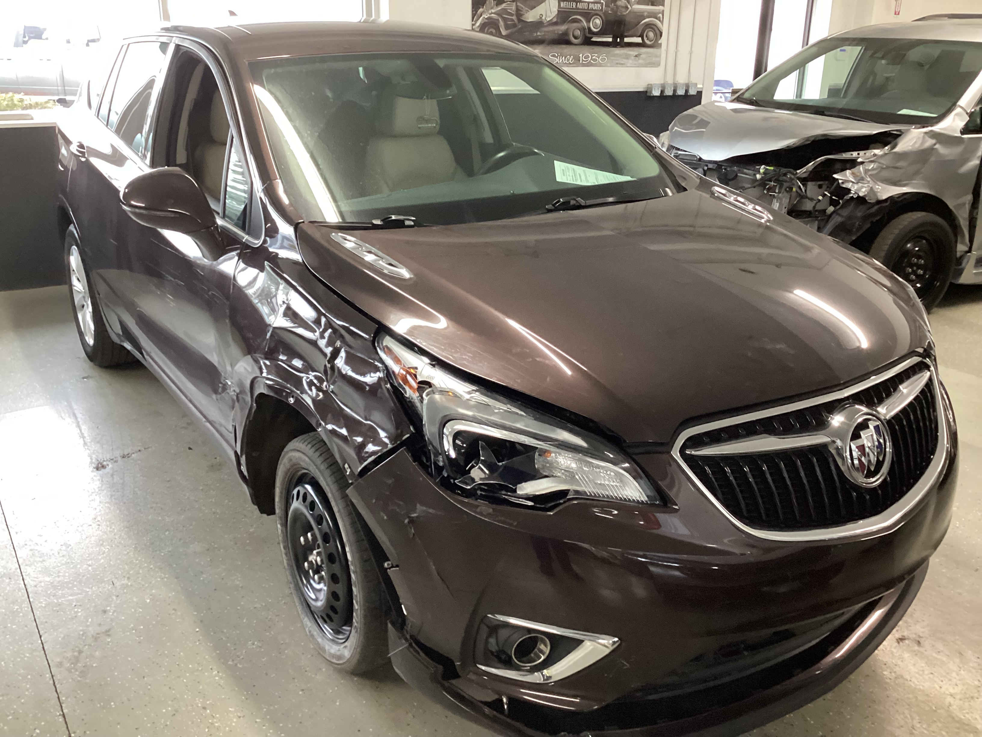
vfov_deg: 45.4
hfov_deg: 58.4
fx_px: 879
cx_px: 491
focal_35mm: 31
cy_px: 368
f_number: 2.4
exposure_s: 1/40
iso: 320
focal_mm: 3.3
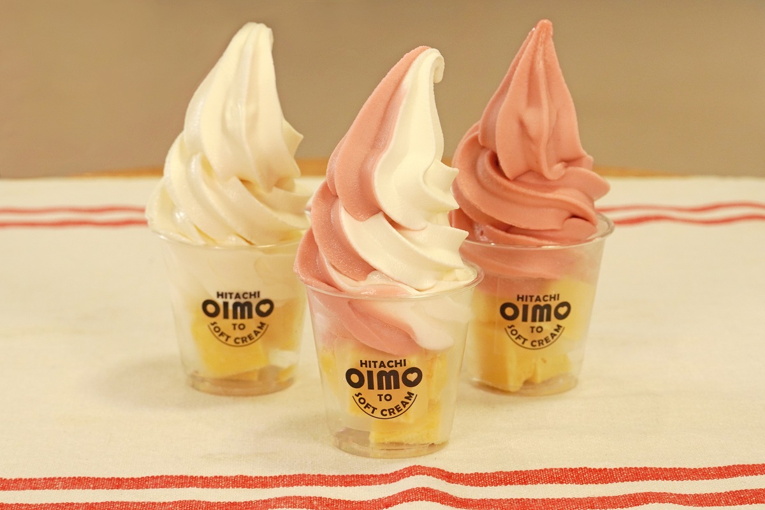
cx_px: 382
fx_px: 2359
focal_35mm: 111
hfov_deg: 18.4
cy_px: 255
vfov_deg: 12.3
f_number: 9
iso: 640
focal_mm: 74
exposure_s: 1/50
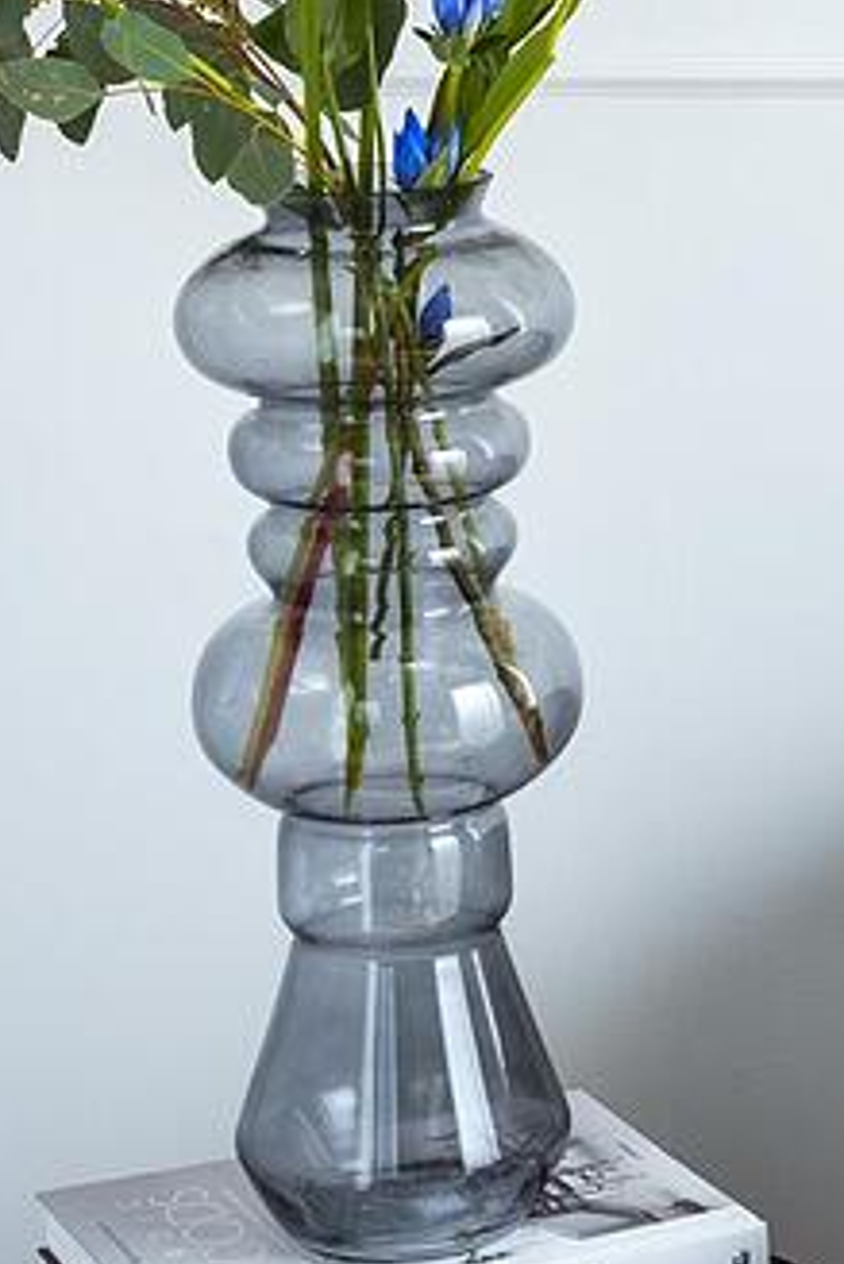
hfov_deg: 10.6
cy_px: -191
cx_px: 1077
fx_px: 4461
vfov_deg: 15.6
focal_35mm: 127
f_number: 10
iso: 200
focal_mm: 48
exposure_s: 1/80
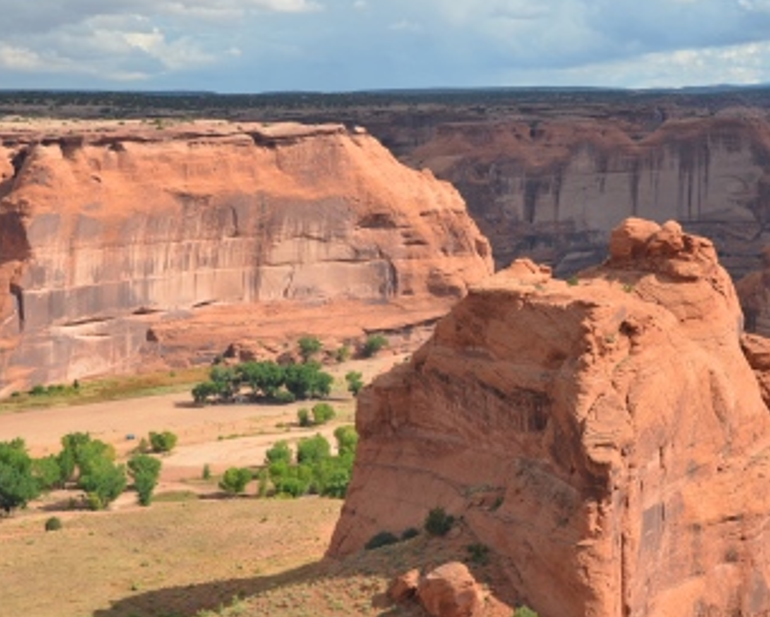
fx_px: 1710
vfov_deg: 20.4
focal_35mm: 75
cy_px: 334
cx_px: 475
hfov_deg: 25.3
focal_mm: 38
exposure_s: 1/250
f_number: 8
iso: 100
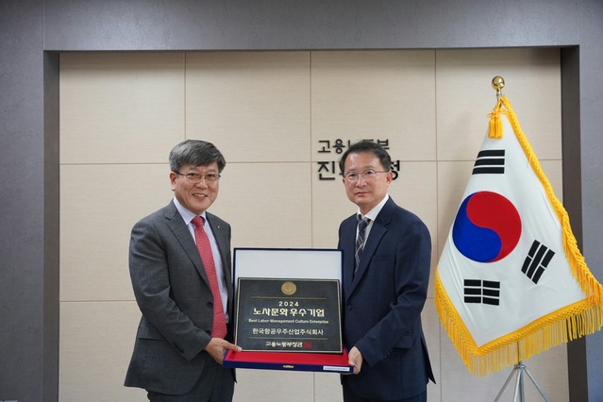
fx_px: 660
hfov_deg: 49.1
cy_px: 201
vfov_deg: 33.9
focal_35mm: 39
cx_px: 302
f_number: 4
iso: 1250
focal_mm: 39.4
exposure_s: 1/161
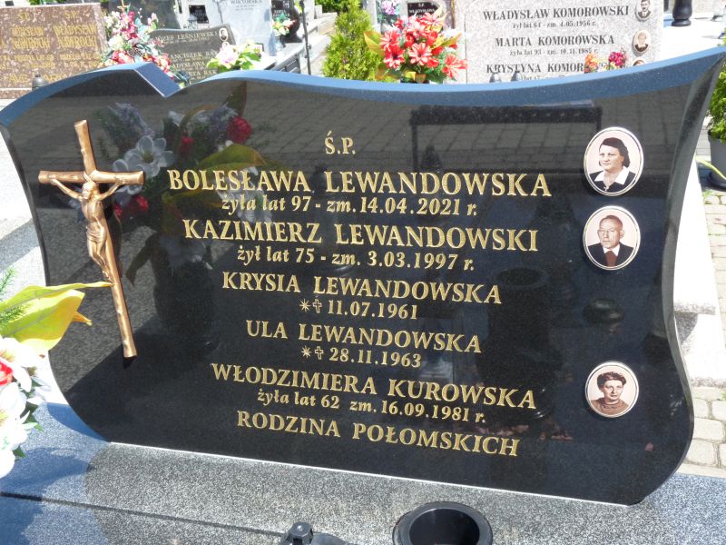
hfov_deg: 44.8
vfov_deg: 34.3
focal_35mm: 42
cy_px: 272
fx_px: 881
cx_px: 363
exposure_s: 1/250
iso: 100
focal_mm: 7.4
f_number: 4
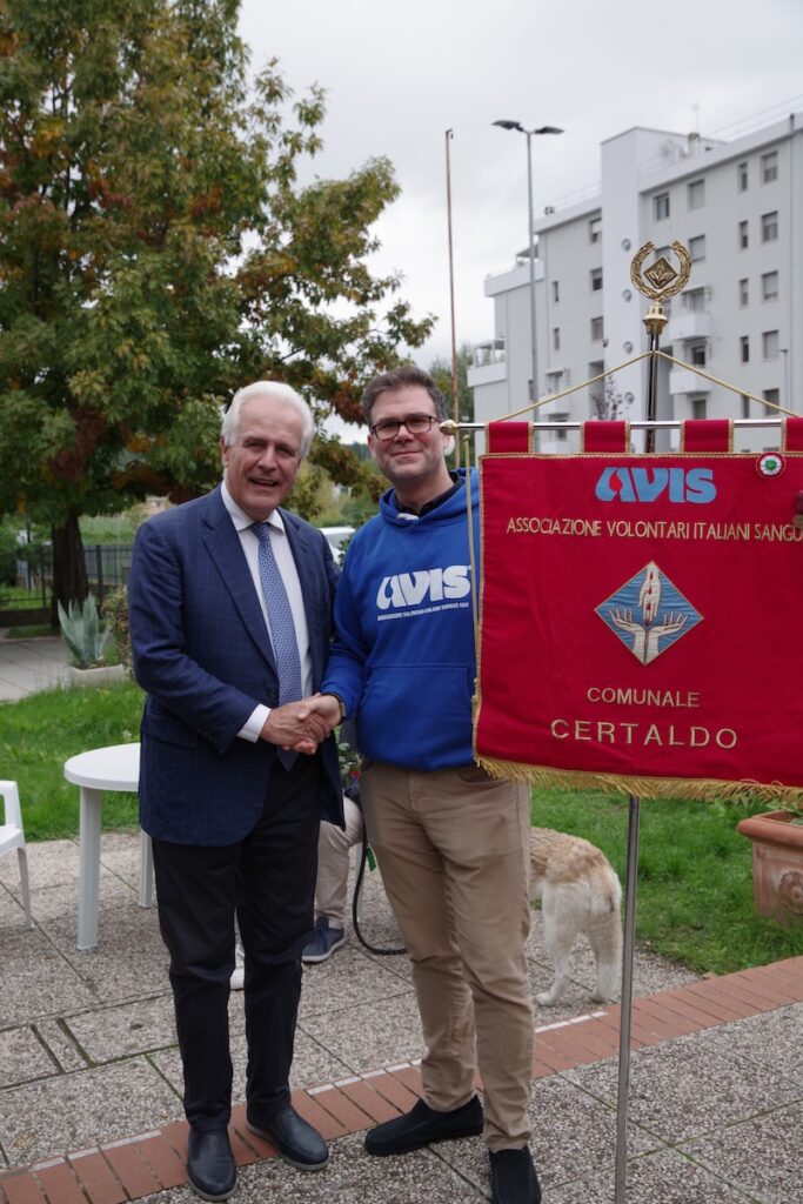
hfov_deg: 37.9
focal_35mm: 35
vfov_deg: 54.4
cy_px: 602
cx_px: 402
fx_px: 1171
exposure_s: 1/160
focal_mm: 35
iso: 200
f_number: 5.6
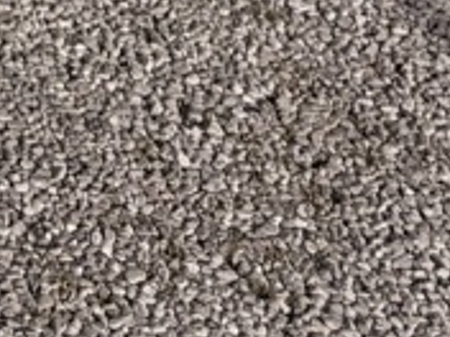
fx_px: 2275
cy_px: -809
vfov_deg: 7.2
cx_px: -928
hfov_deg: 9.0
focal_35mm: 175
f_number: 1.78
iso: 80
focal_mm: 6.76
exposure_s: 1/7353
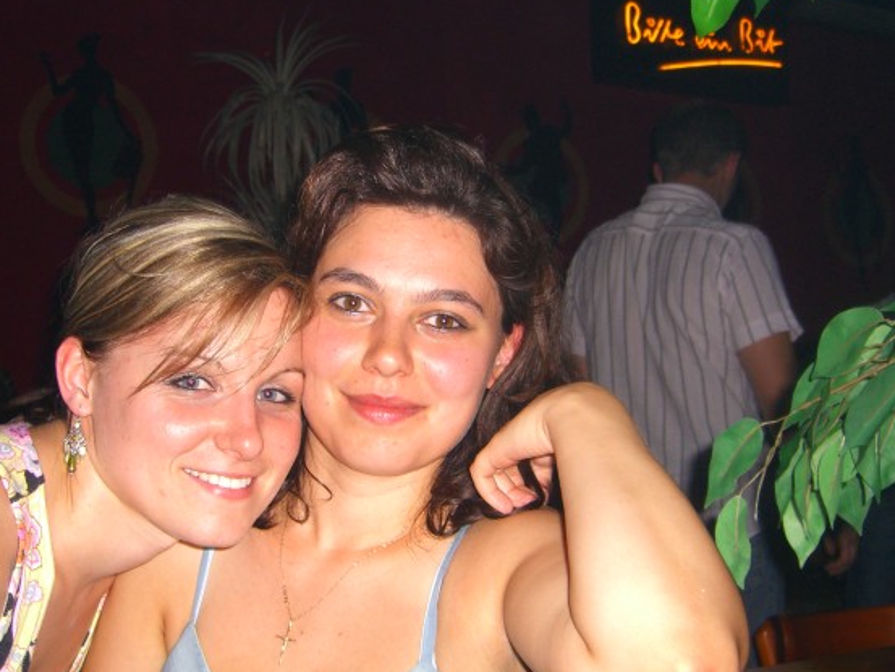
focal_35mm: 55
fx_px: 1422
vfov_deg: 26.5
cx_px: 405
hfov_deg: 34.9
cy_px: 389
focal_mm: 7.9
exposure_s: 1/60
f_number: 2.8
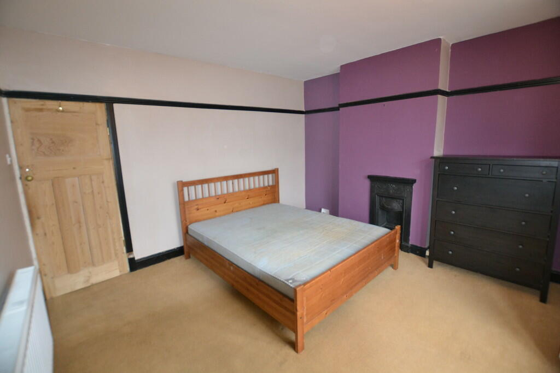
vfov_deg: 77.3
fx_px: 233
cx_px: 280
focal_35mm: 15
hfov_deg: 100.4
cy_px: 186
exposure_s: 1/60
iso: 1250
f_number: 3.5
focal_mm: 10
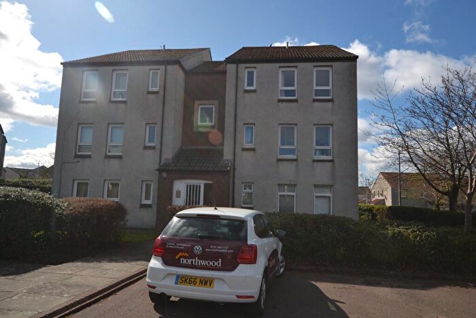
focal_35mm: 24
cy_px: 159
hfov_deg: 73.7
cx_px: 238
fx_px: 317
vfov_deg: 53.2
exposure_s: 1/200
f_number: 10
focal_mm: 16
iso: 100
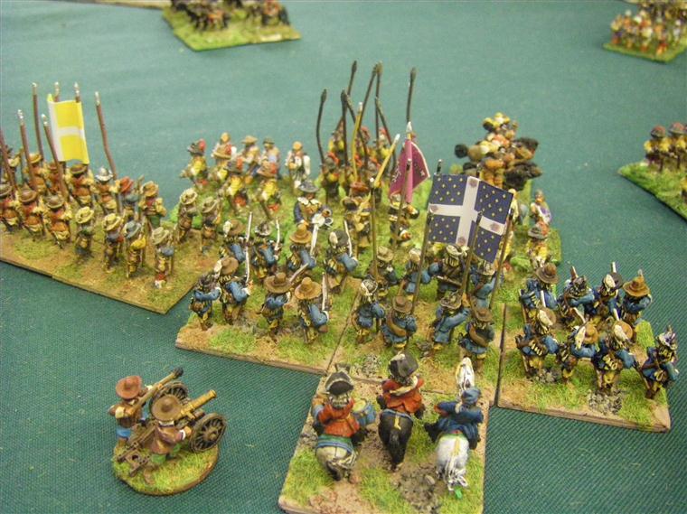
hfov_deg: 49.0
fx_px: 754
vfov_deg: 37.7
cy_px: 257
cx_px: 344
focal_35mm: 38
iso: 800
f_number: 3.5
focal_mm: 6.3
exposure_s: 1/15
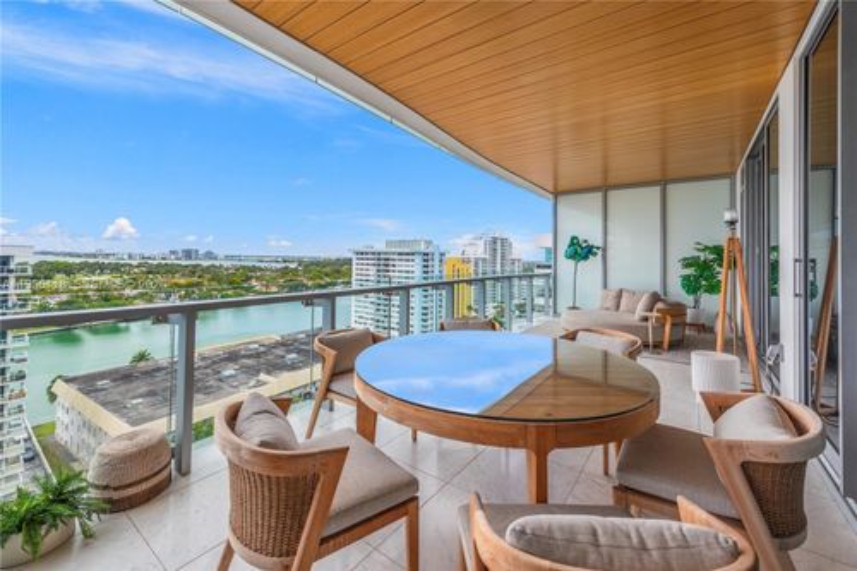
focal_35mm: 14
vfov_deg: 81.2
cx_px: 428
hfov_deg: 104.3
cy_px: 286
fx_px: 333
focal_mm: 14
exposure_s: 1/125
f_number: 8
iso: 100
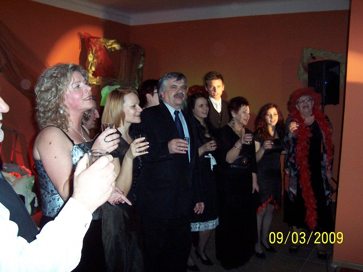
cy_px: 136
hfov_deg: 52.6
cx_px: 182
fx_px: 367
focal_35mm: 35
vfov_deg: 40.7
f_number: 2.8
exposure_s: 1/30
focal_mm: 5.6
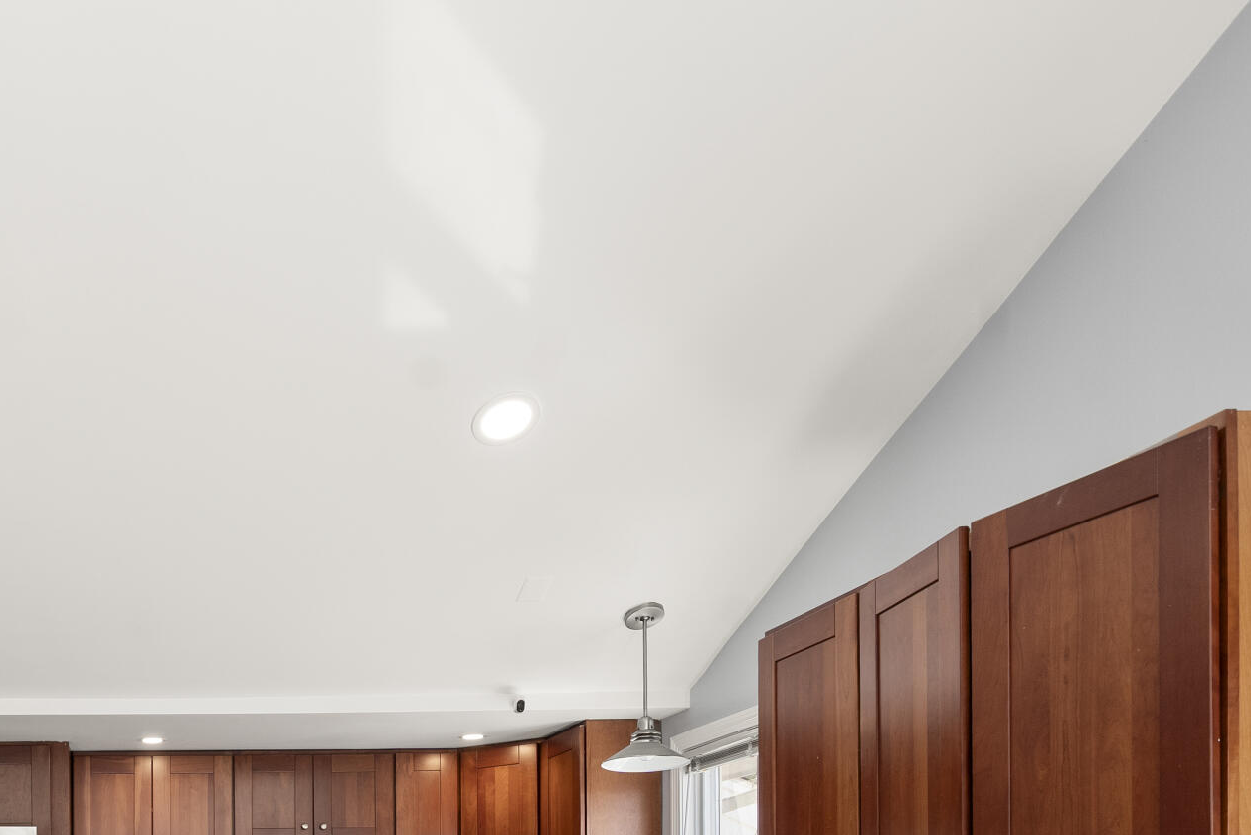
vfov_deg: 34.8
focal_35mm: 31
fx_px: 1077
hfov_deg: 53.0
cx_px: 129
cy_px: 971
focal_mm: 13
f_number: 7.1
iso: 320
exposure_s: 1/15
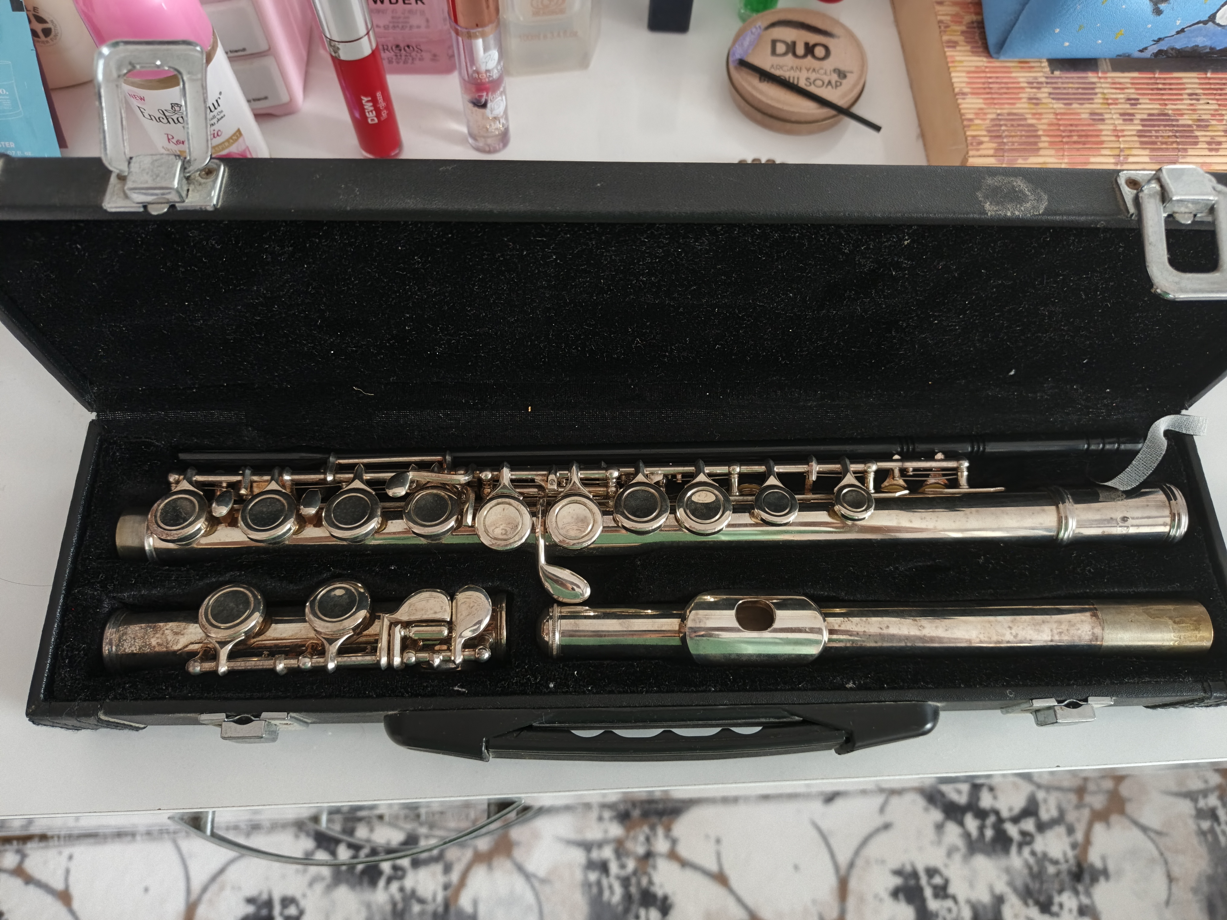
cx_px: 614
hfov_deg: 73.9
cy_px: 460
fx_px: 815
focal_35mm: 23
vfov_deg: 58.9
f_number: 1.8
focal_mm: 5.56
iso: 706
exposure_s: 1/50
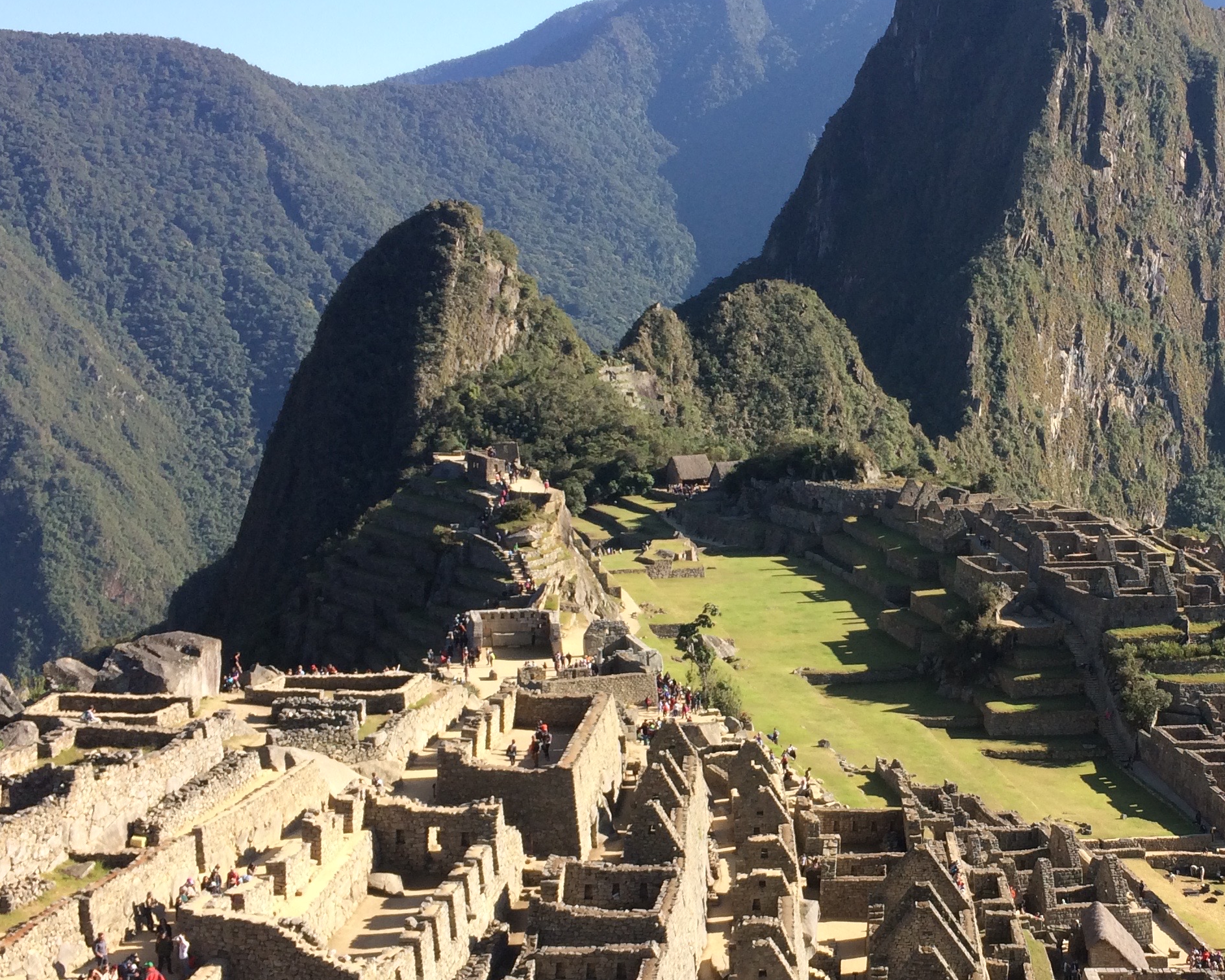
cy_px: 578
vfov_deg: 30.8
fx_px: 1776
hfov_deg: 37.3
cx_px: 898
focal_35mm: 49
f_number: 2.2
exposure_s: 1/820
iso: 32
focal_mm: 4.15
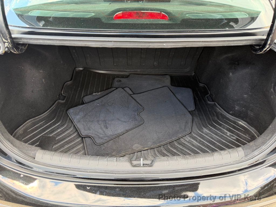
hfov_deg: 71.6
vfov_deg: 56.8
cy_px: 104
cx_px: 138
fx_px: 191
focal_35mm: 24
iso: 125
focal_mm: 6.76
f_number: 1.78
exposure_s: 1/211
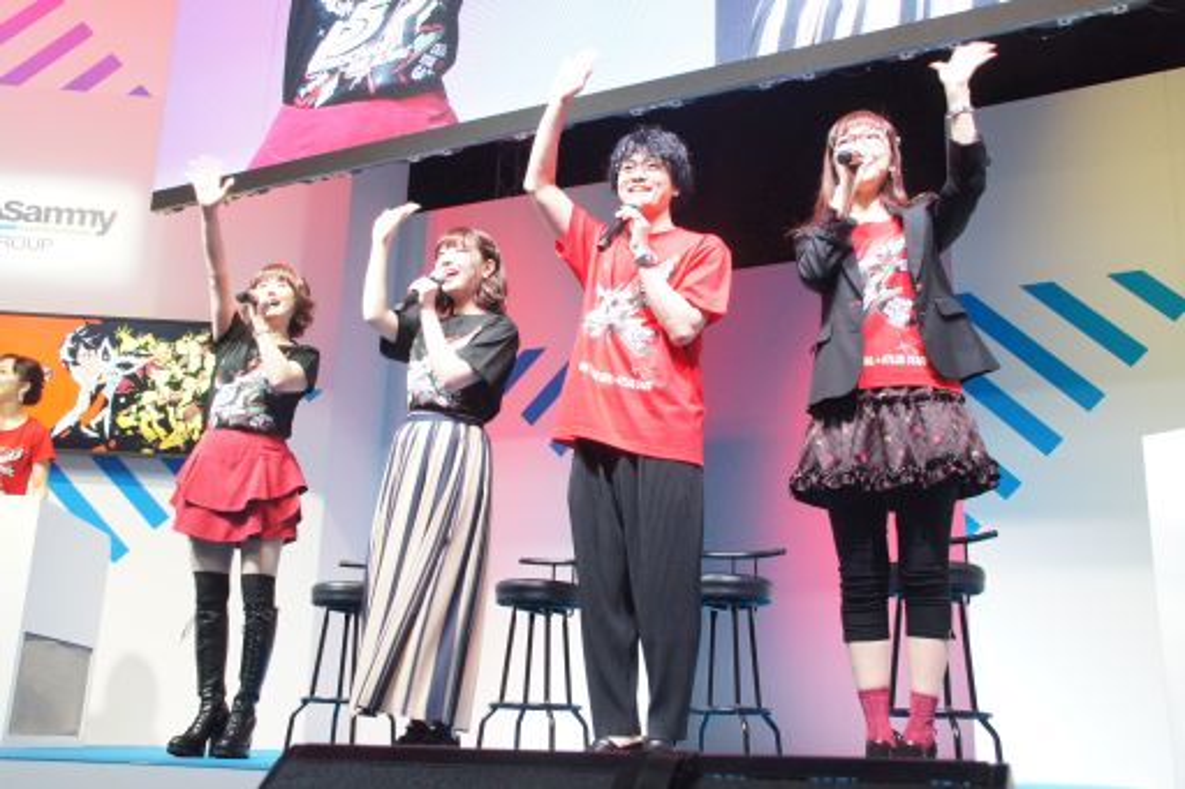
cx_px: 592
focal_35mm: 36
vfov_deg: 36.8
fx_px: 1185
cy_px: 394
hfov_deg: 53.1
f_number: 6.3
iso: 1600
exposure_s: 1/50
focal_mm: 24
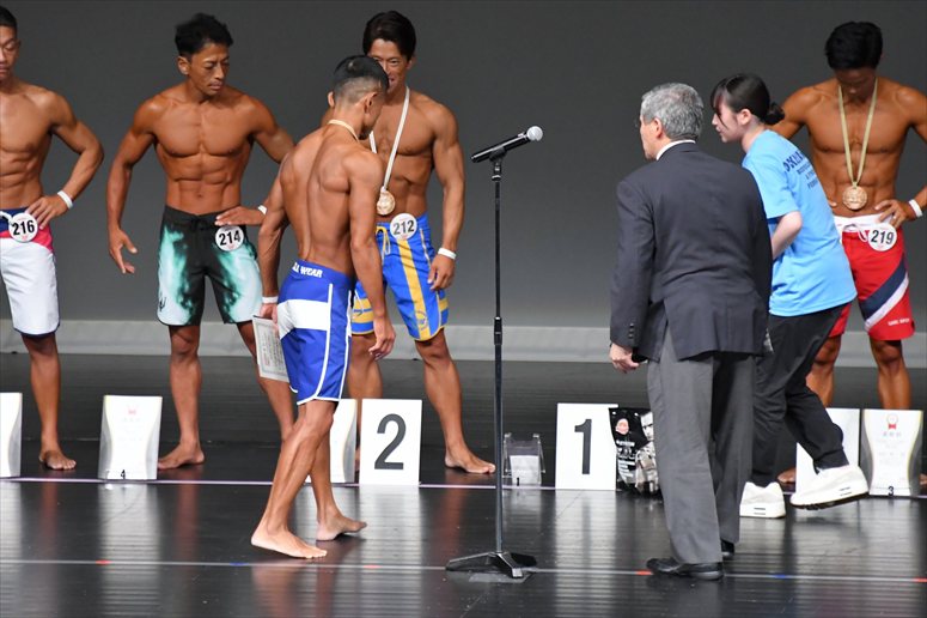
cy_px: 309
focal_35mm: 345
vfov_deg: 4.0
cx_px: 464
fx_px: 8880
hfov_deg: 6.0
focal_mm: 230
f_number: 5.6
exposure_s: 1/400
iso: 5000
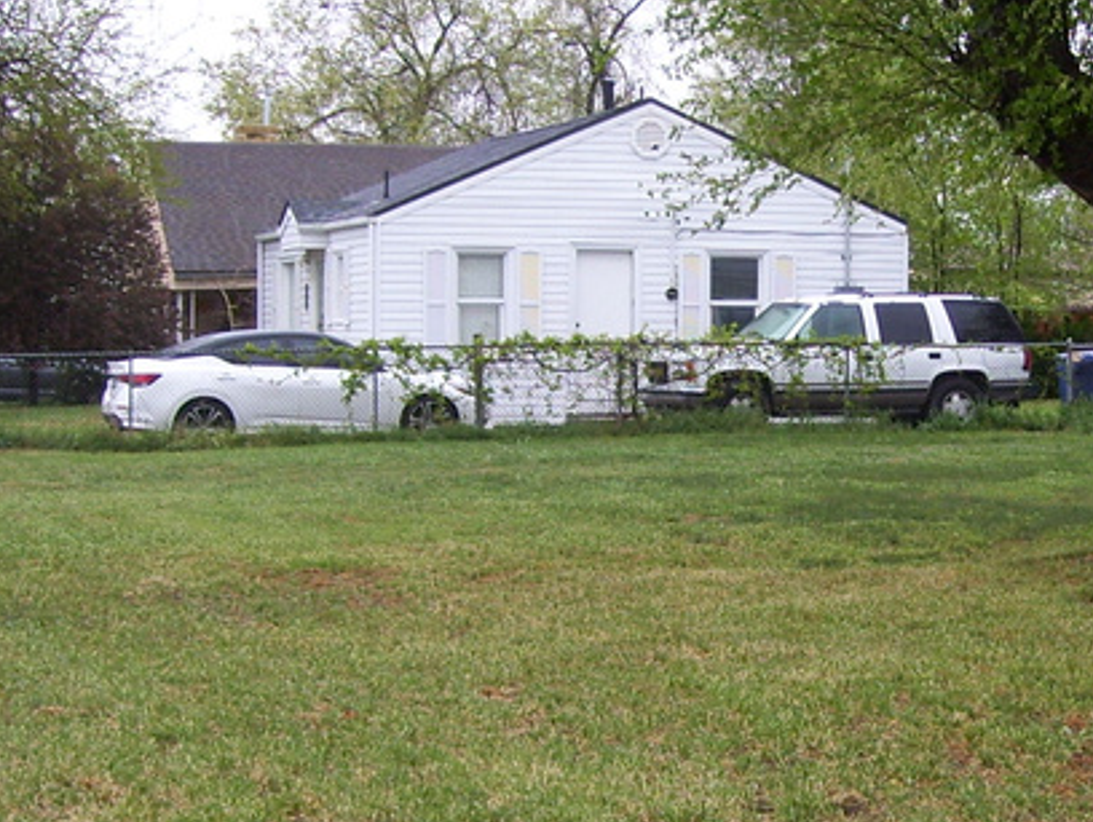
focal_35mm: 90
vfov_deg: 16.4
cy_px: 487
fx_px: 2845
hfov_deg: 21.6
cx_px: 782
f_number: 2.7
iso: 80
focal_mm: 6
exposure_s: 1/200
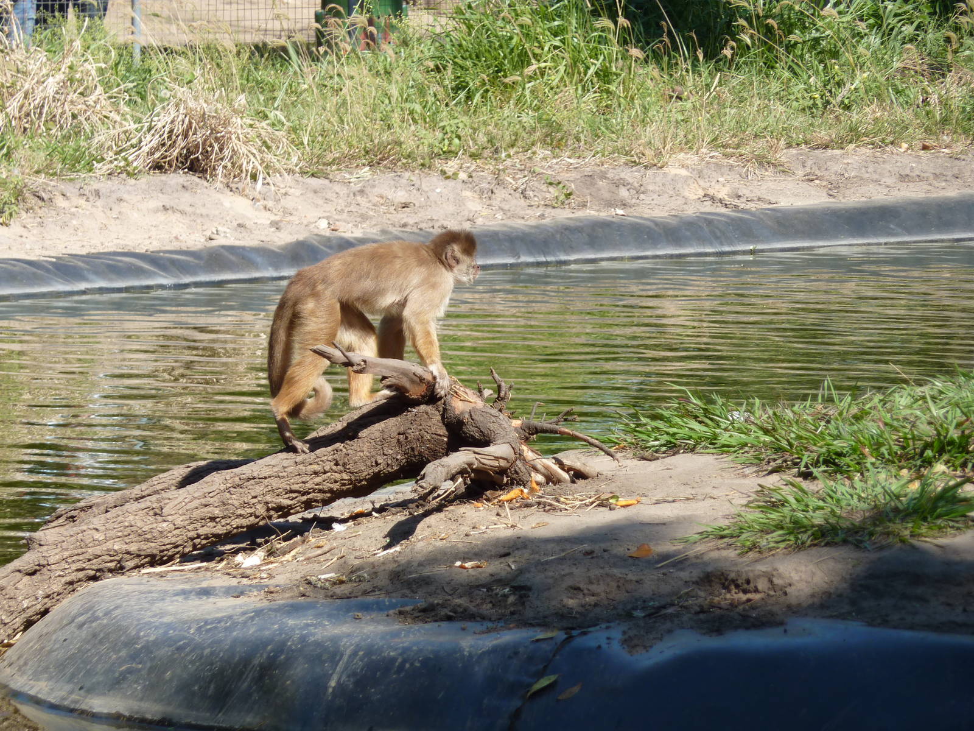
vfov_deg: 5.3
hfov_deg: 7.1
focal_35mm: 278
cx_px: 487
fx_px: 7822
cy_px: 366
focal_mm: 45.7
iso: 80
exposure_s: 1/250
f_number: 4.8
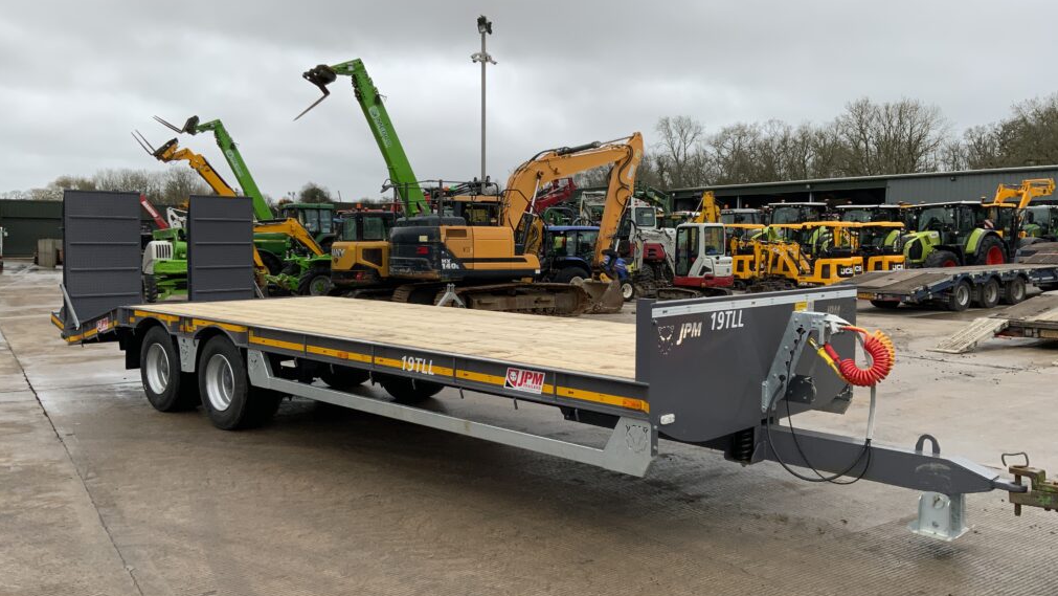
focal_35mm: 32
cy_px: 291
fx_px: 898
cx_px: 533
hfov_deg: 61.0
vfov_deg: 36.7
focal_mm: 3
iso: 16
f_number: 1.8
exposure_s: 1/303
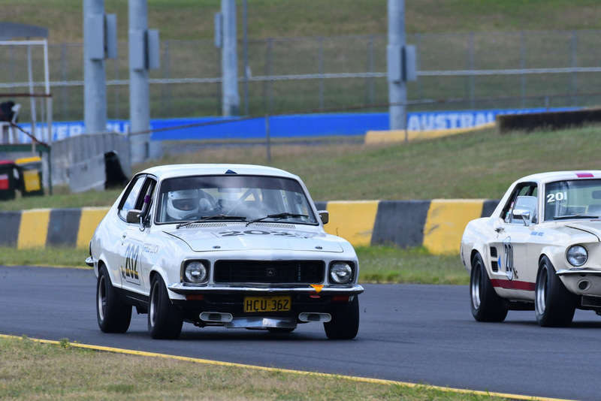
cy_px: 200
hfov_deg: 2.7
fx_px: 12525
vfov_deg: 1.8
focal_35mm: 750
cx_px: 300
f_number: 10
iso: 640
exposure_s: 1/640
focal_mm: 500
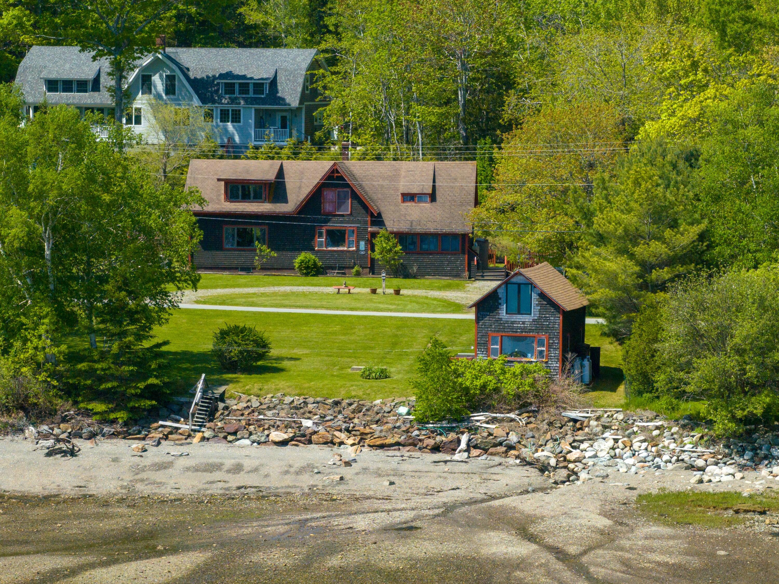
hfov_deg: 11.9
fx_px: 3734
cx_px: 390
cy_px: 292
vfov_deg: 8.9
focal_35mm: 166
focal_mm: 30.71
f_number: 3.4
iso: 100
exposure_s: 1/2000
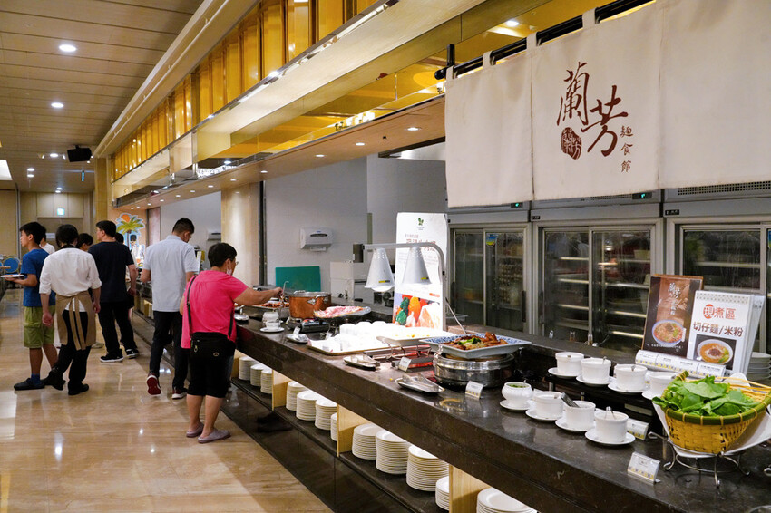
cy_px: 256
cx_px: 386
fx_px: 642
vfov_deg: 43.6
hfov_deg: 61.9
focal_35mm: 30
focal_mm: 30
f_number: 8
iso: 6400
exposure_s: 1/200
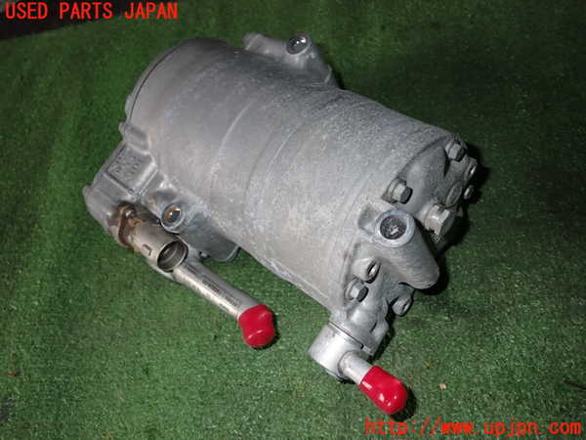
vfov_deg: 46.8
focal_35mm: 30
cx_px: 293
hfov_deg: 60.0
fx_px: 508
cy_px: 220
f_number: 6.3
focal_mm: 5.4
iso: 125
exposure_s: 1/30
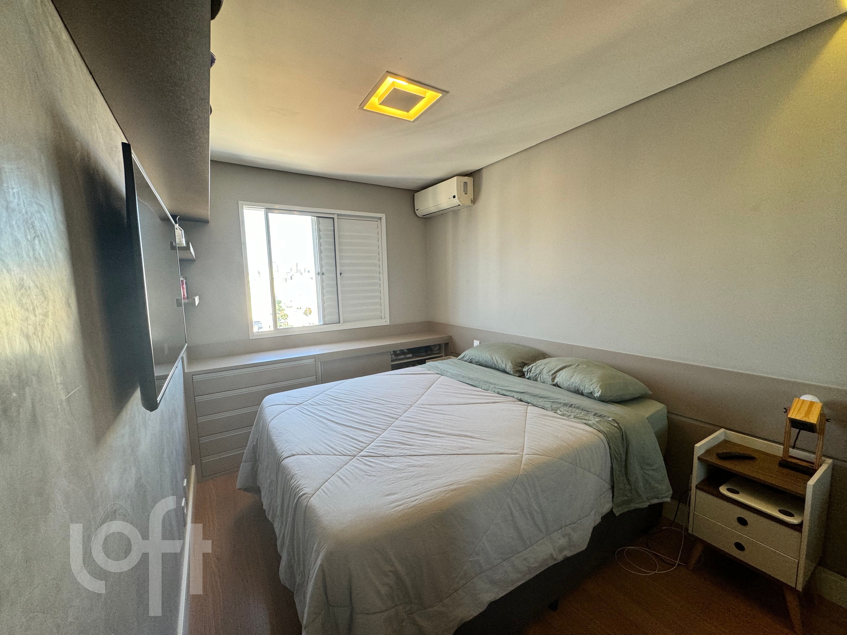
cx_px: 424
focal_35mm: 14
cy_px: 318
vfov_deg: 85.7
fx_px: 343
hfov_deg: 102.1
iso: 125
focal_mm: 2.22
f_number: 2.2
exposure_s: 1/120
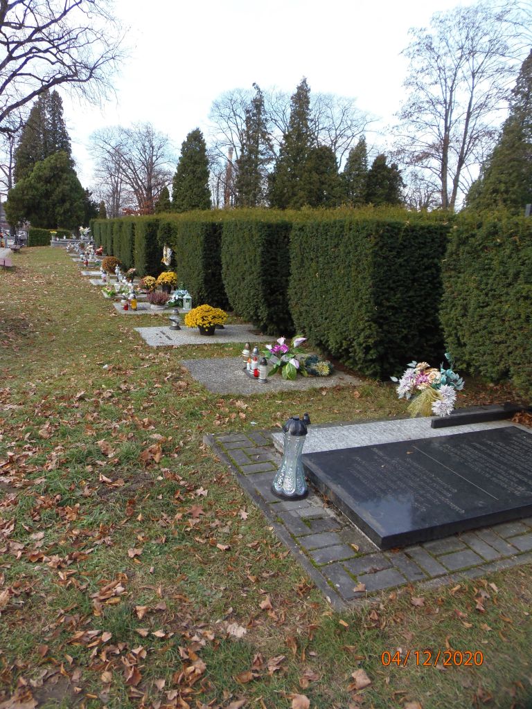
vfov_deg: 71.6
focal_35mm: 24
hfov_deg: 56.8
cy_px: 354
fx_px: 492
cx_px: 266
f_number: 2.9
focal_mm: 4.3
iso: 64
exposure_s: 1/200
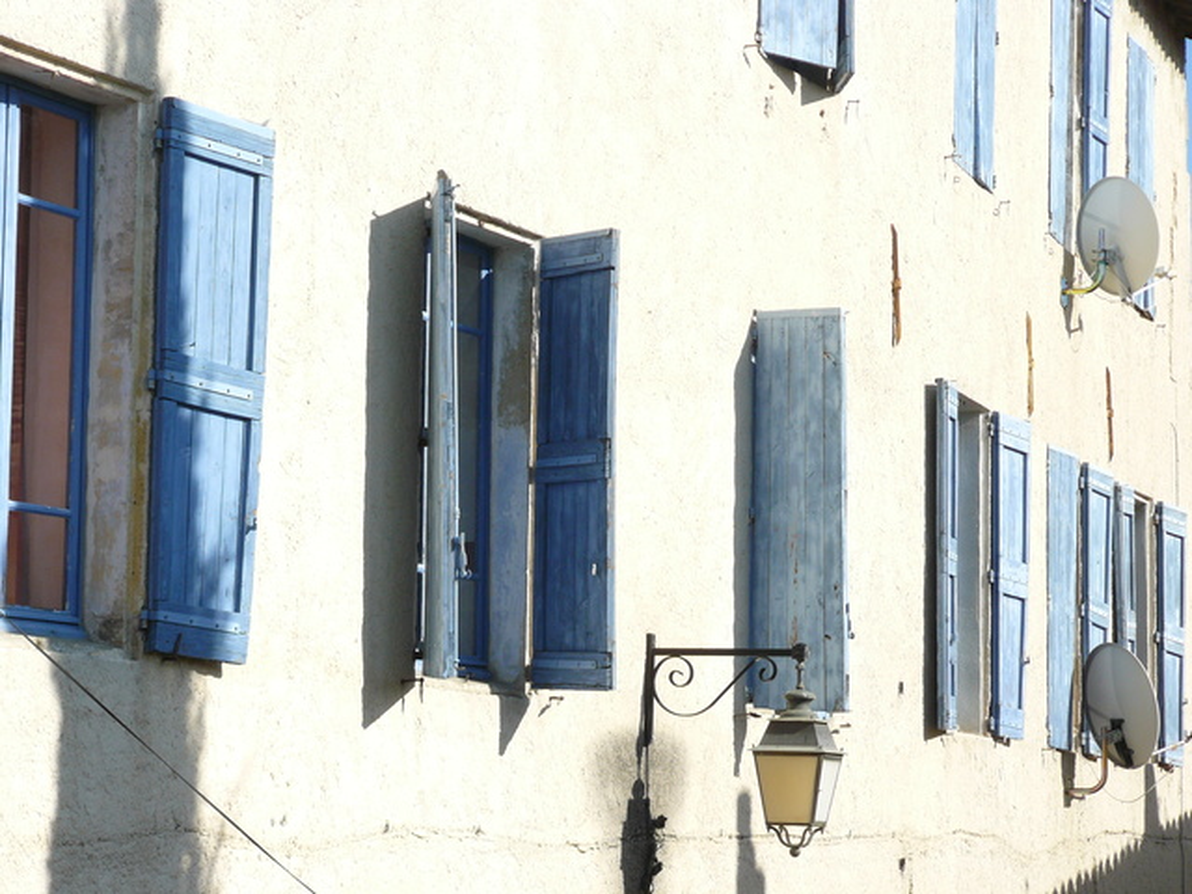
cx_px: 596
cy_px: 447
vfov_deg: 14.5
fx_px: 3512
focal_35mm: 102
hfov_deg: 19.3
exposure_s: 1/1000
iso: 100
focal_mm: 16.9
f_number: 3.2
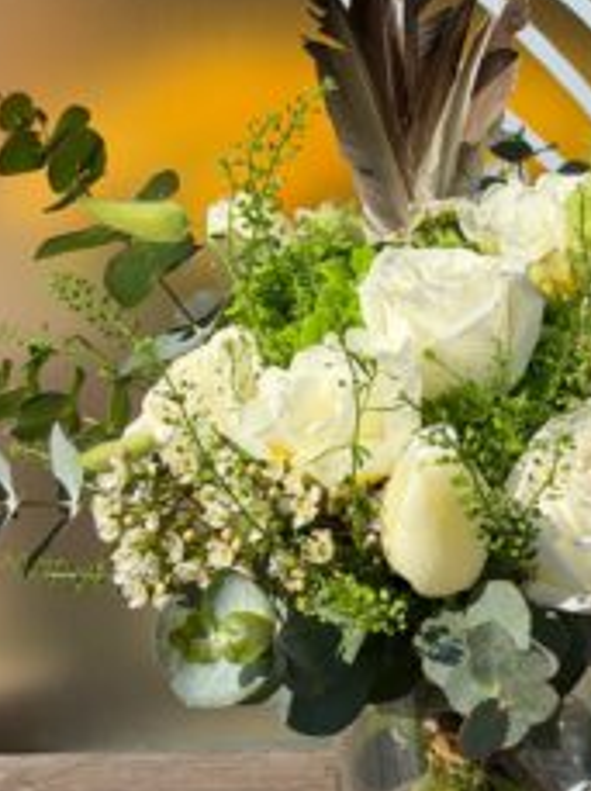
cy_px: 390
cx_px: 484
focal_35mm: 84
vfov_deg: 23.3
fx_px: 1918
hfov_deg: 17.4
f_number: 1.78
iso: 64
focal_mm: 6.76
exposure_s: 1/6024
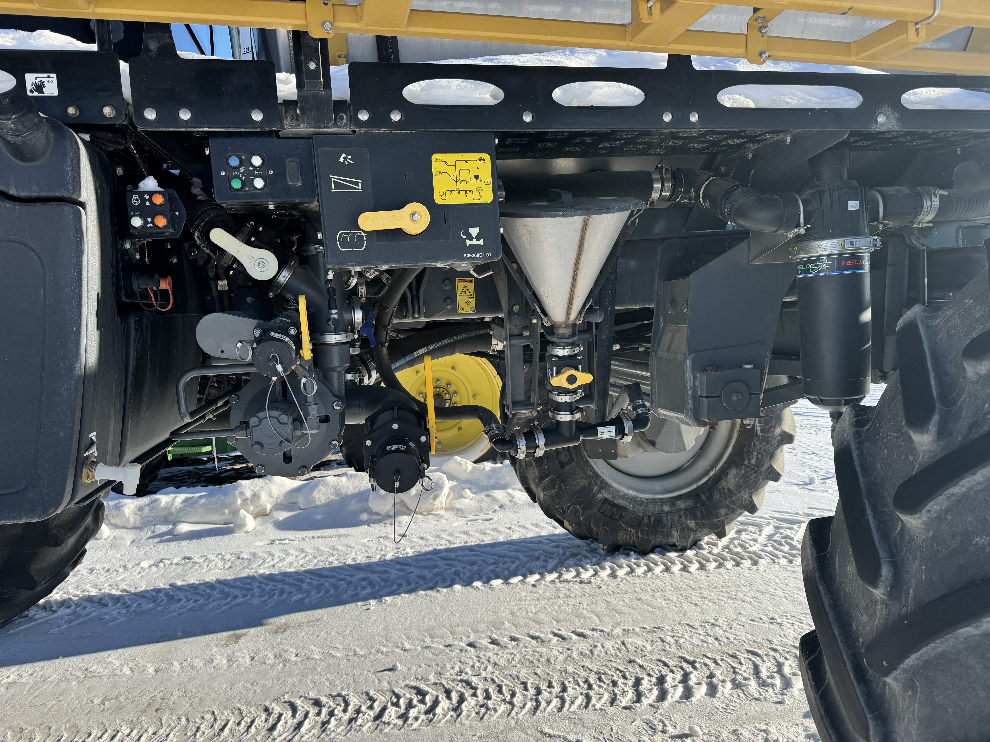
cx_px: 495
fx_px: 686
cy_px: 371
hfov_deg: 71.6
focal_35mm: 24
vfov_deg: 56.8
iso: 80
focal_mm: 6.76
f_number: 1.78
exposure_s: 1/1869
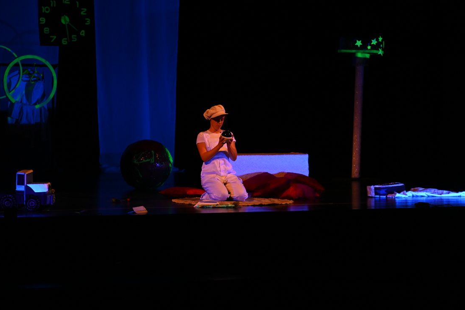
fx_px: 1575
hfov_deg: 16.8
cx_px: 217
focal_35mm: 122
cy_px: 141
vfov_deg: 11.2
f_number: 2.8
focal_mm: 112
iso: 4000
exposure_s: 1/160
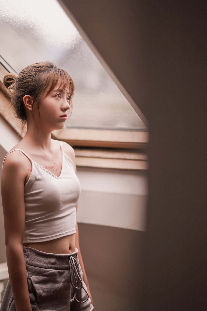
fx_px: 784
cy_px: 156
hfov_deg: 15.0
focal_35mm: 91
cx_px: 101
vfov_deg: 22.4
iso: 125
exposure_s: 1/500
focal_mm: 85
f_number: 1.4
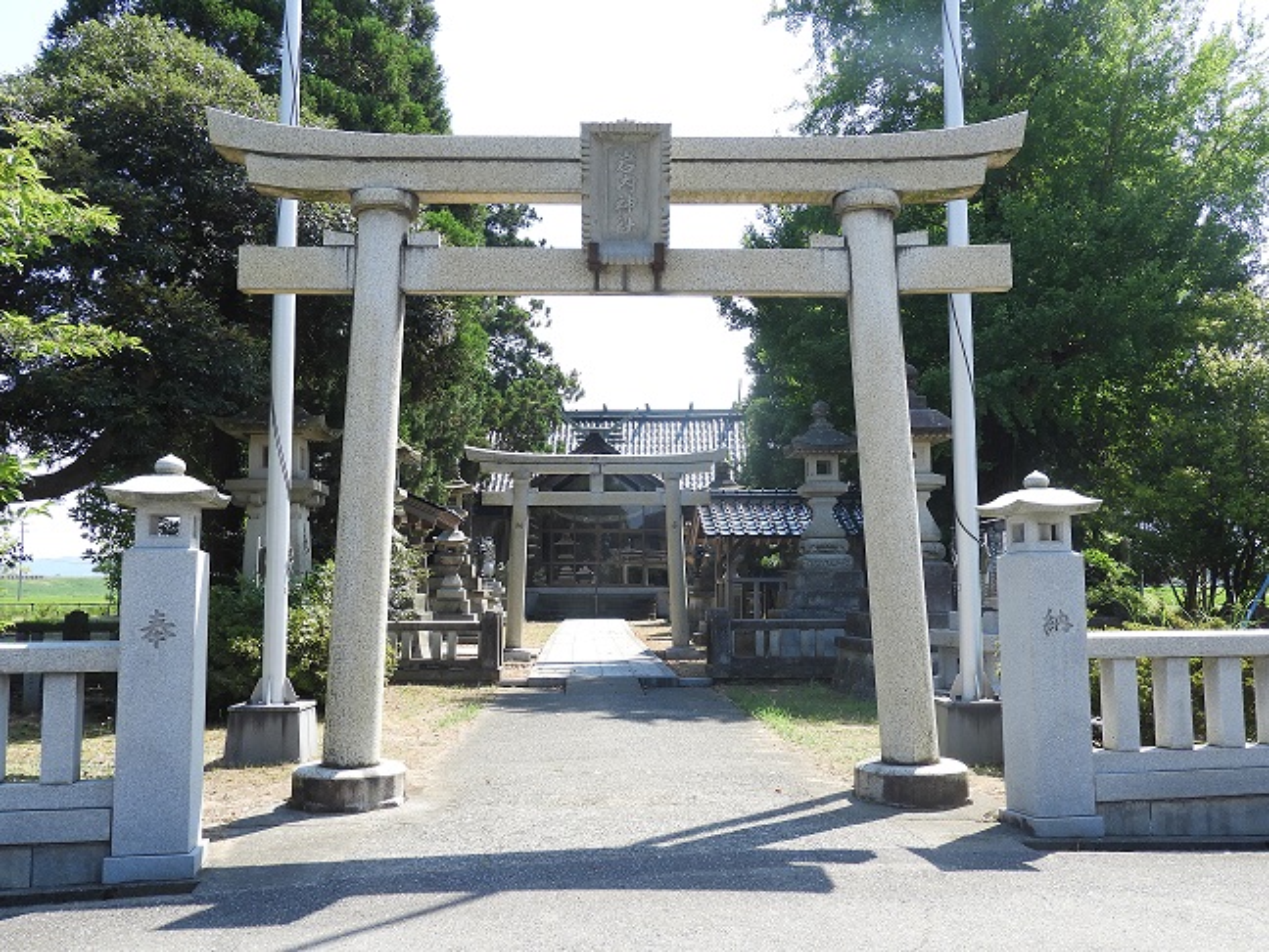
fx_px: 1210
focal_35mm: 33
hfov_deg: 55.4
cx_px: 634
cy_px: 476
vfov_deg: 42.9
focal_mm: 5.9
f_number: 3.6
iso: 100
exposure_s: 1/400
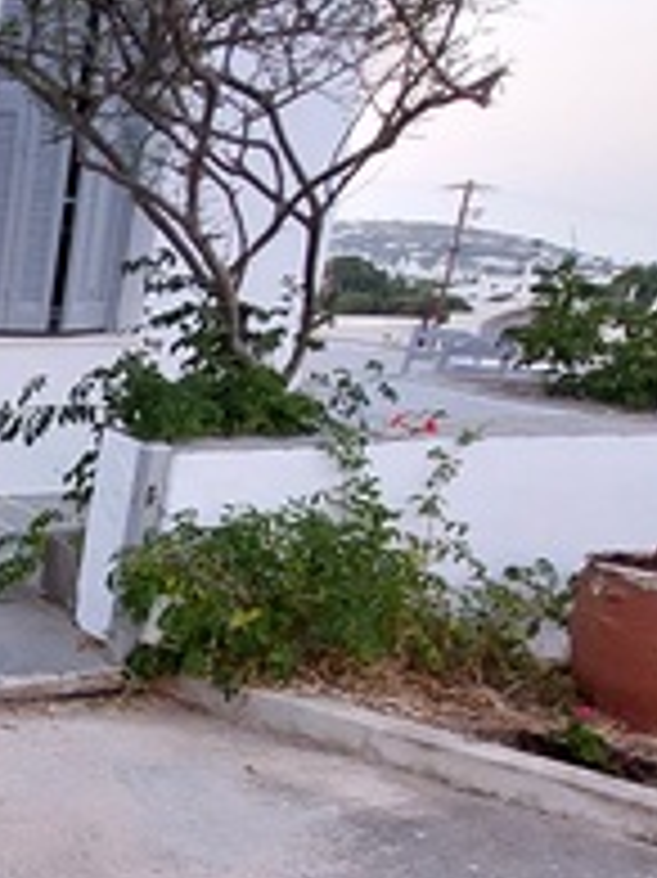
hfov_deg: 26.9
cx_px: -297
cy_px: 662
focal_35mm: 40
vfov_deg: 45.2
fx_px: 1013
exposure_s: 1/33
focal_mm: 1.74
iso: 400
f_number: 2.2
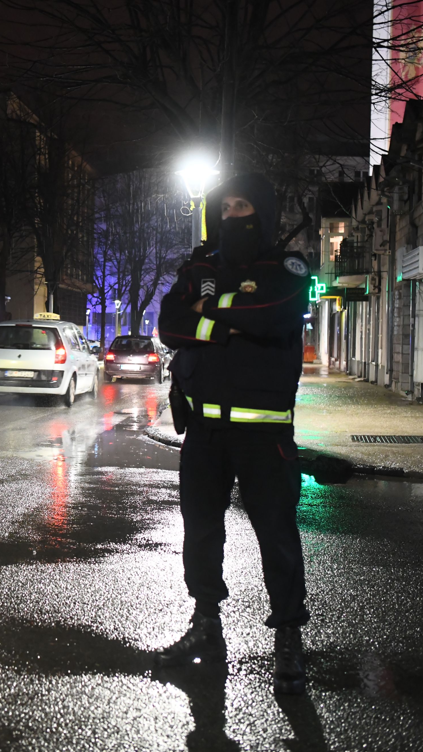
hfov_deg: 21.6
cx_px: 30
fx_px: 1077
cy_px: 376
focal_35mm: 54
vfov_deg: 38.5
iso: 5000
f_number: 2.8
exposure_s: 1/50
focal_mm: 34
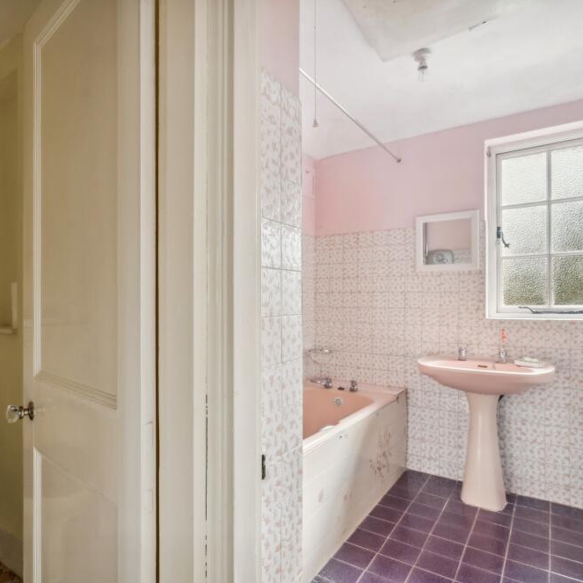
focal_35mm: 21
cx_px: 229
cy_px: 297
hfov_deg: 71.3
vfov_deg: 72.1
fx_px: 400
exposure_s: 1/25
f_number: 8
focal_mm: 16
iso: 640
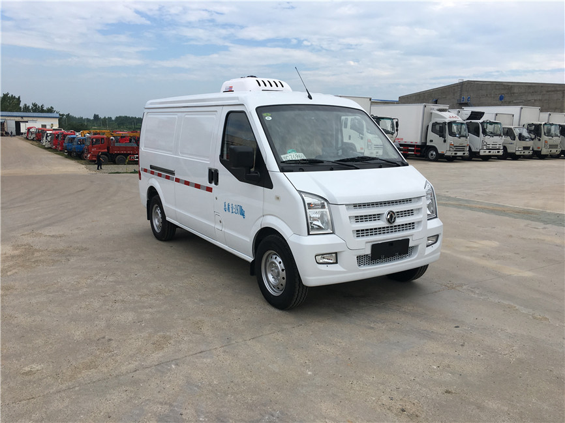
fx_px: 473
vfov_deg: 48.2
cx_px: 282
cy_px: 212
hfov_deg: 61.7
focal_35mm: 29
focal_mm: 4.15
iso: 25
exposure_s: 1/1538
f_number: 2.2
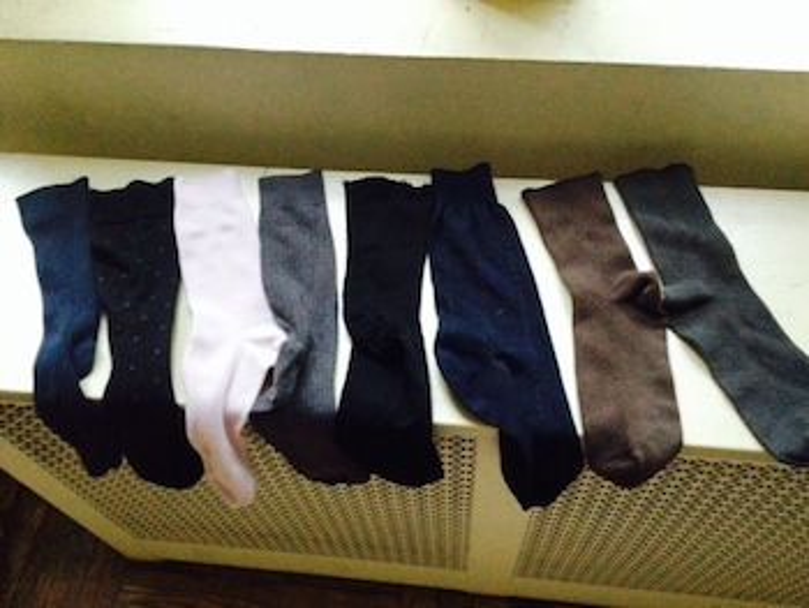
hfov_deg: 52.6
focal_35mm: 35
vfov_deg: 40.7
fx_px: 819
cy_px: 304
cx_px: 404
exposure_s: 1/15
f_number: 2.4
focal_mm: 4.28
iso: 640
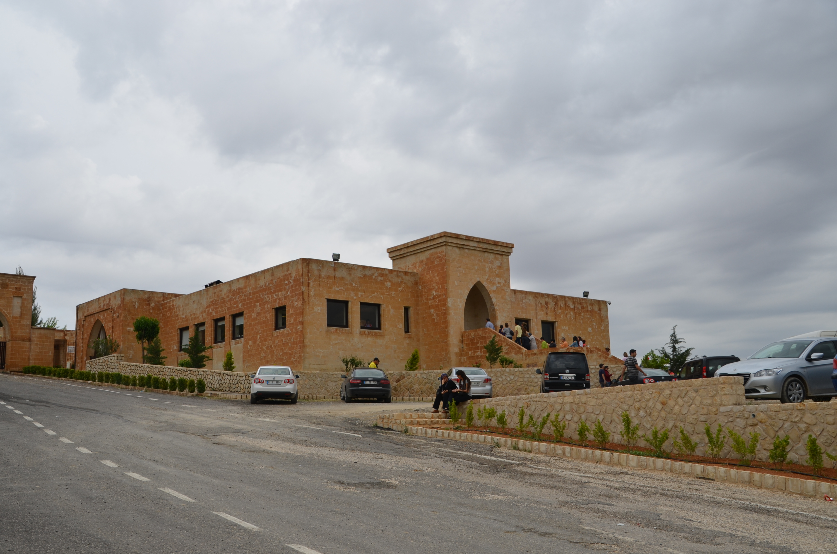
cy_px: 277
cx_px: 418
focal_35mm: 38
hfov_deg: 51.4
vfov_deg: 35.3
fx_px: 870
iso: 125
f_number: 8
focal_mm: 25
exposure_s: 1/250
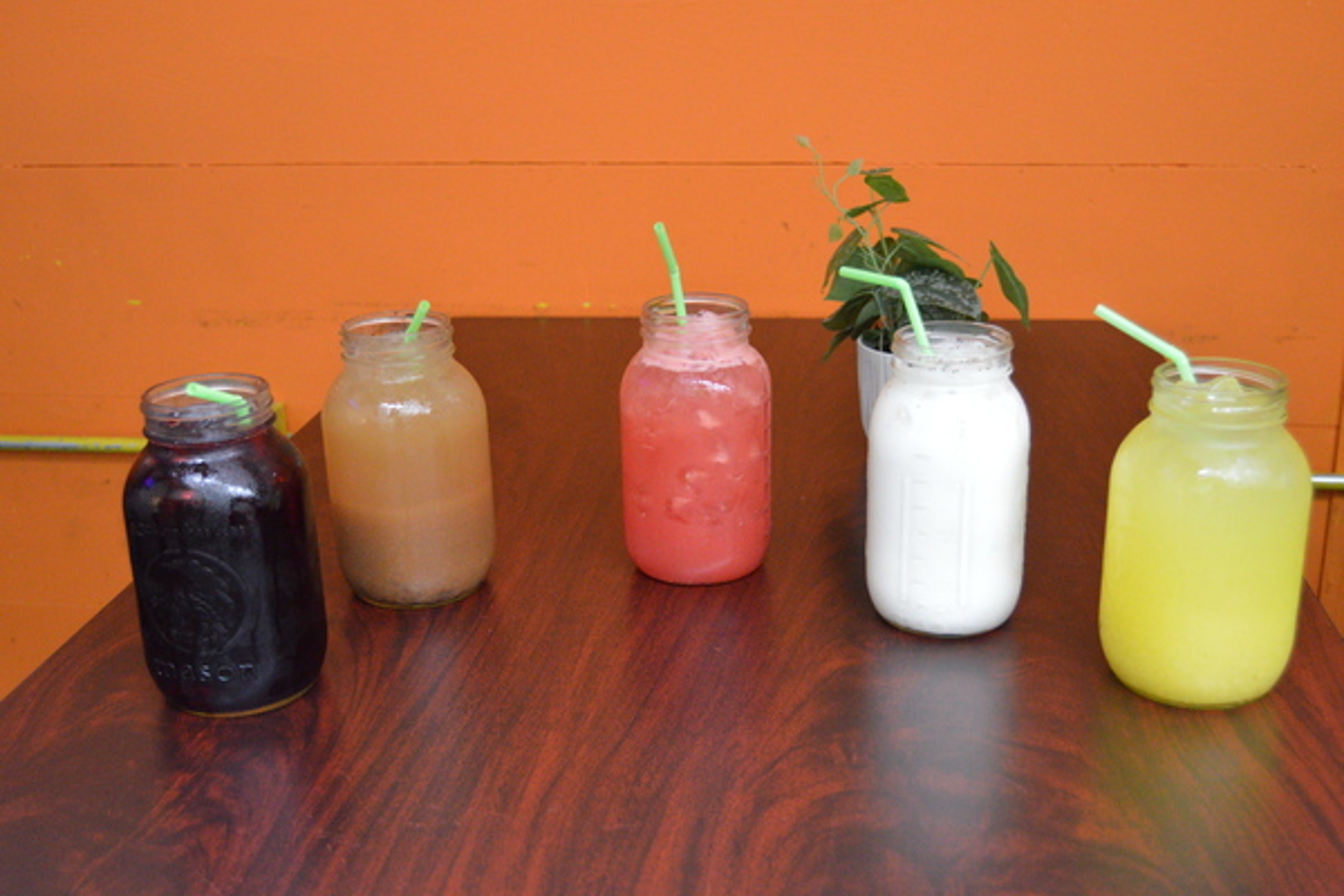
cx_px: 672
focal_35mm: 39
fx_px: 1456
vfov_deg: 34.2
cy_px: 448
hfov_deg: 49.6
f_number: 4
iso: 3200
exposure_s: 1/50
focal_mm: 26
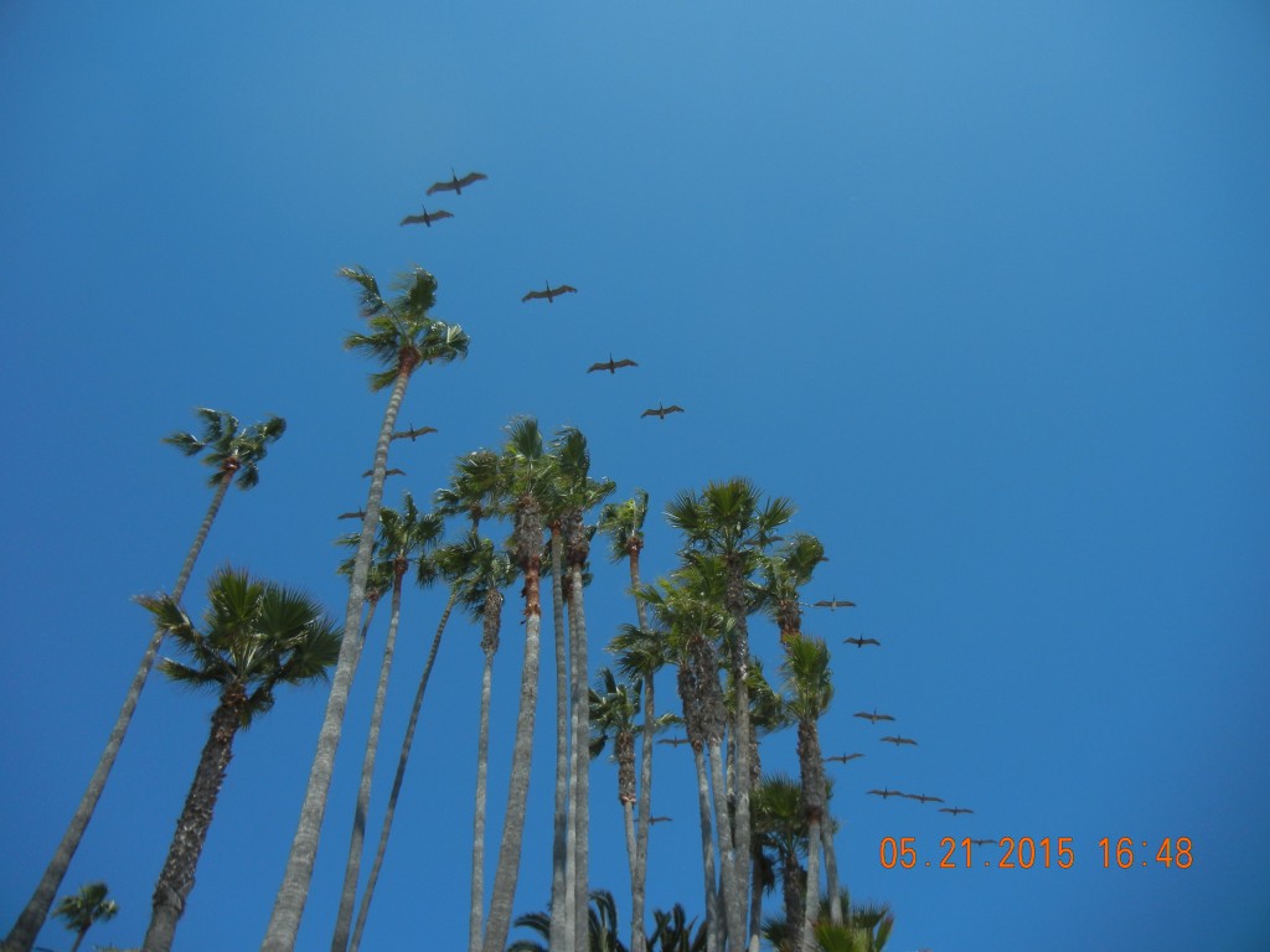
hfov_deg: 60.0
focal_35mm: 30
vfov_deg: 46.8
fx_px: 1101
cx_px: 635
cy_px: 476
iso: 160
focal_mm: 5.4
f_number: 7
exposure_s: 1/646
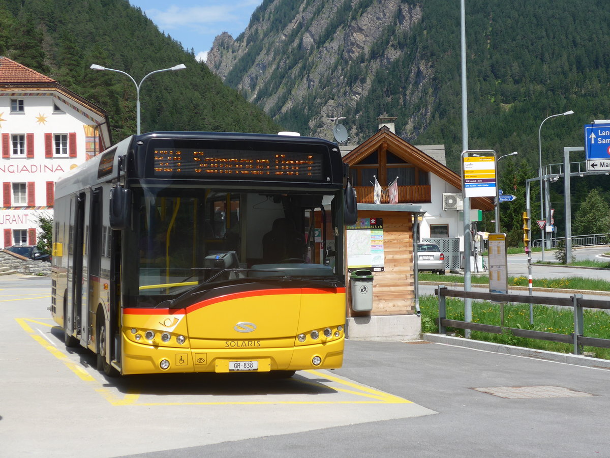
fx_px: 1163
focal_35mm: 66
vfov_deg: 22.3
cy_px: 229
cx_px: 305
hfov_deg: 29.4
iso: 80
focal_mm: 13.4
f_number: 3.9
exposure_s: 1/800
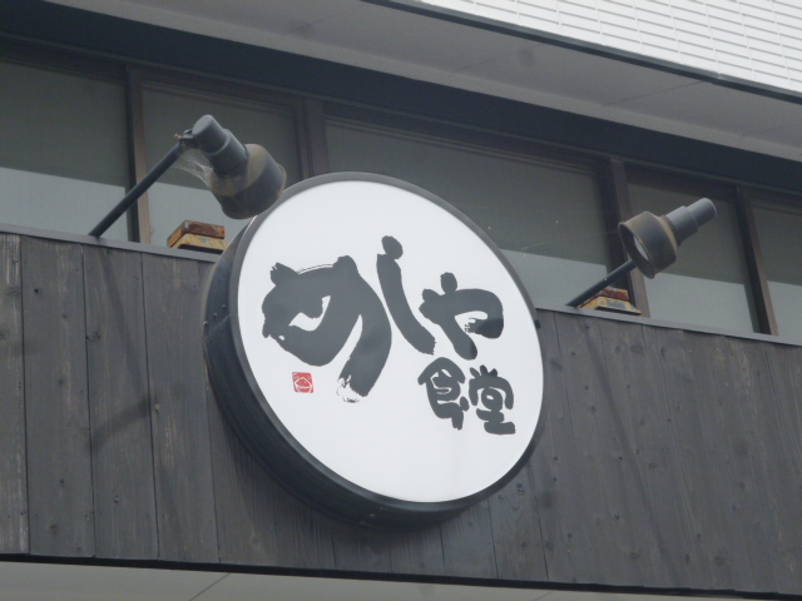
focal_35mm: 78
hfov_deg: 25.0
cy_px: 300
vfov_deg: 18.9
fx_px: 1807
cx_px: 401
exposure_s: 1/320
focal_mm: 13.9
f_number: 5.4
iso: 160
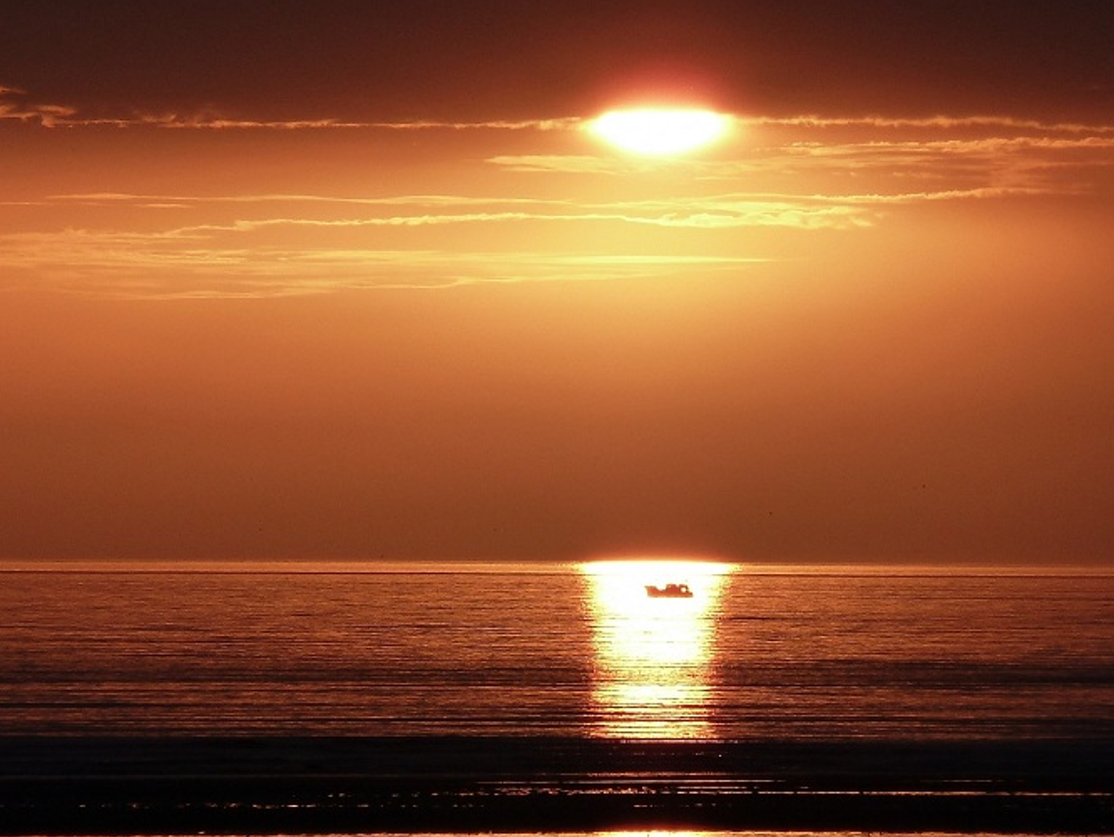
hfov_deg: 4.1
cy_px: 420
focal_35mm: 479
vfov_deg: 3.1
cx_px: 626
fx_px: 15421
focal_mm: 49.2
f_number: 5.6
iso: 125
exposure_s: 1/500
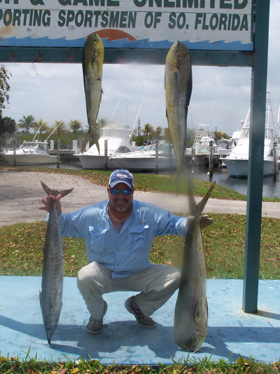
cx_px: 140
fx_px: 550
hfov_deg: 28.6
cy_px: 187
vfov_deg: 37.5
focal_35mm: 51
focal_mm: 8.5
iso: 80
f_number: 6.3
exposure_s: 1/500
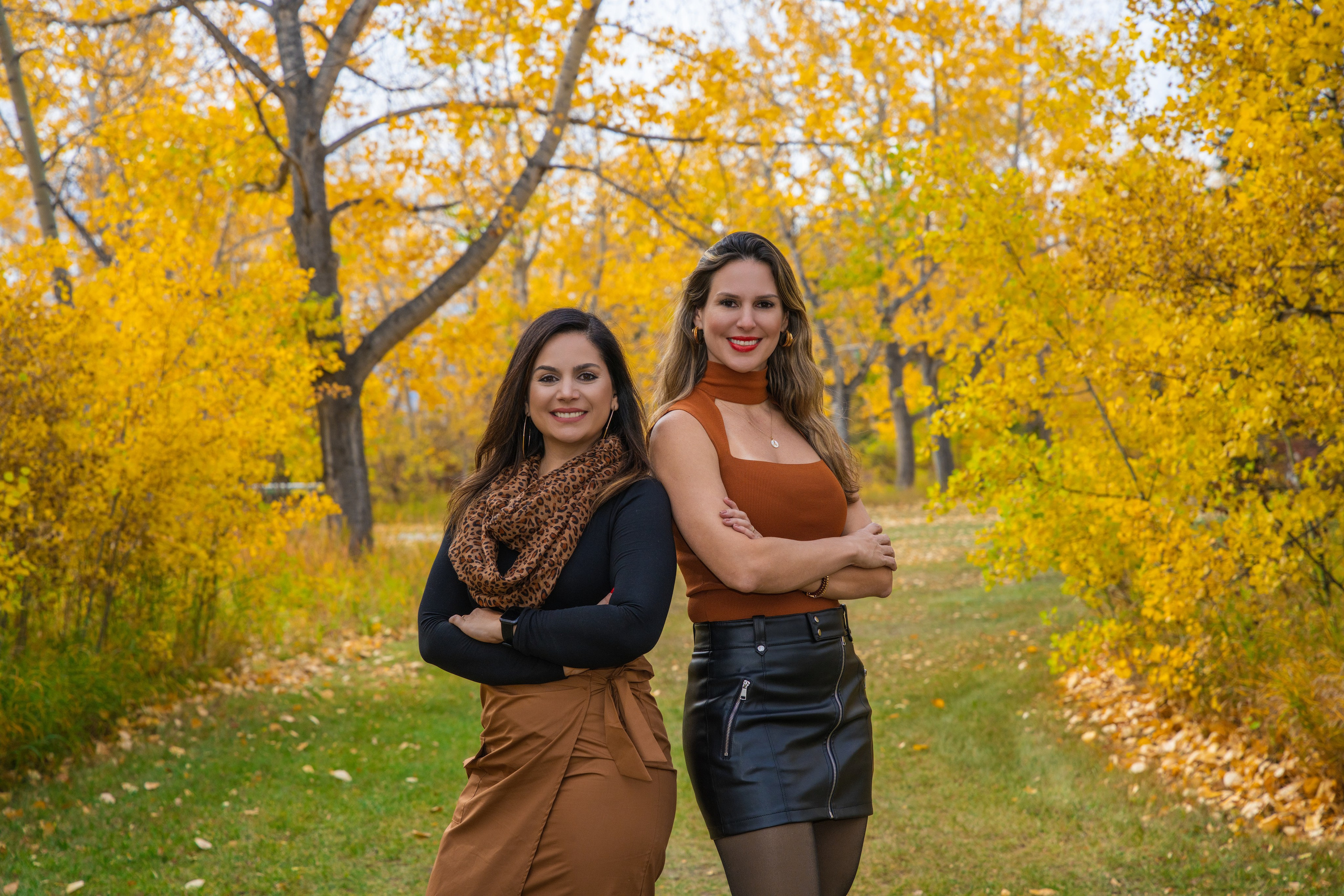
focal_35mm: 70
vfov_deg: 19.5
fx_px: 2613
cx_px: 672
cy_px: 448
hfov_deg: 28.8
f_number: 5.6
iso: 320
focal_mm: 70
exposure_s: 1/640
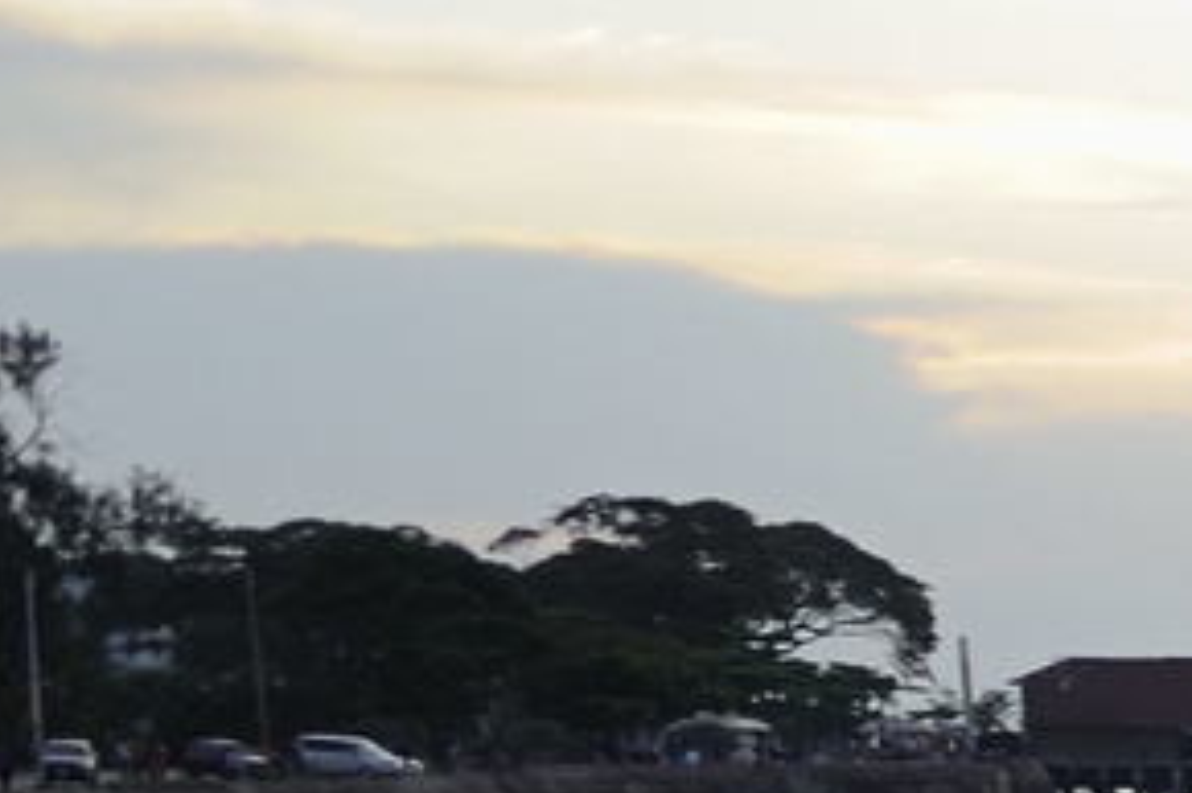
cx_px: 3021
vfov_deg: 8.8
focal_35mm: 149
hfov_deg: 11.1
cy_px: 1498
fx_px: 4931
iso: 400
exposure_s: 1/320
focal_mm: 27
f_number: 3.2
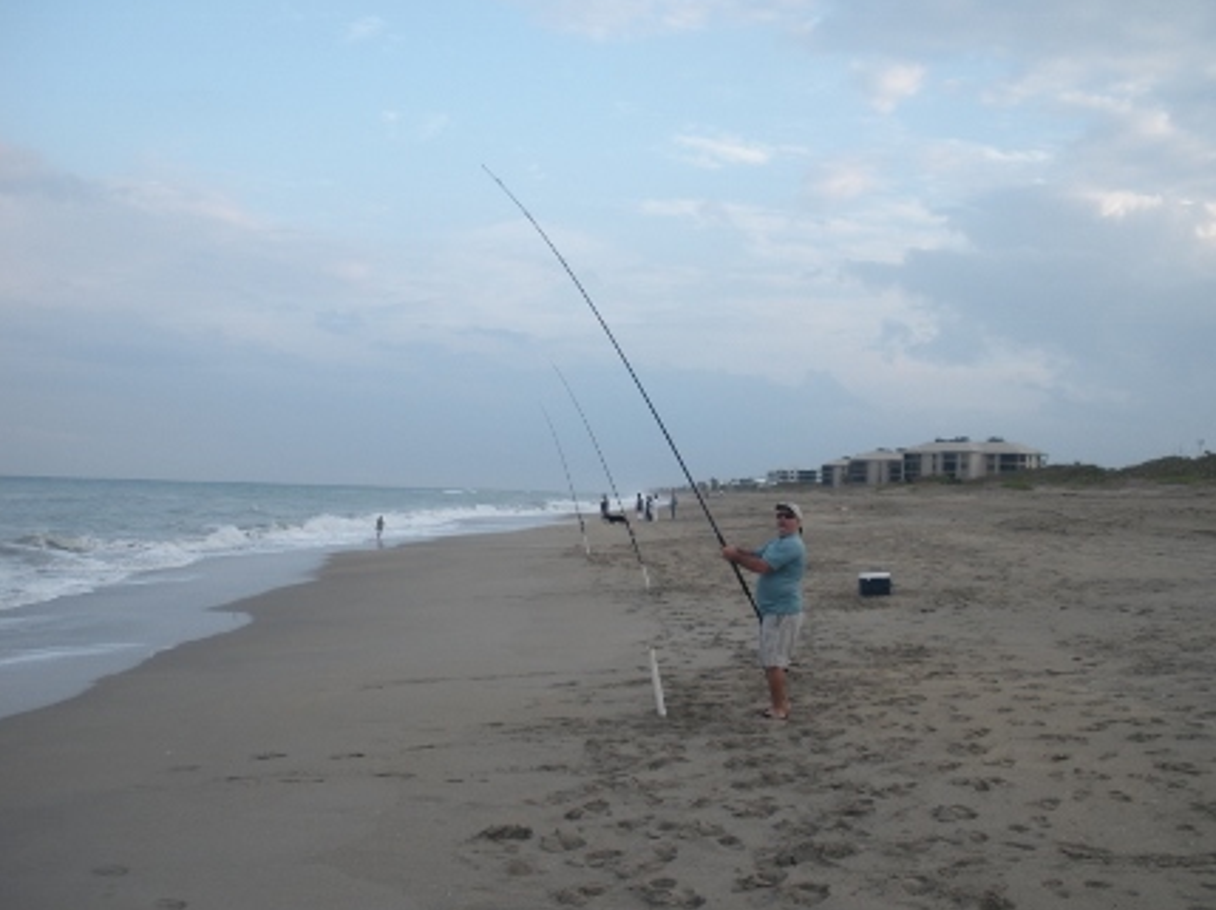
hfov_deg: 44.7
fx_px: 1474
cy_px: 475
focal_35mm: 42
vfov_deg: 34.3
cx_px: 706
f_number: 3.5
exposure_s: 1/139
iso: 64
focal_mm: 6.3
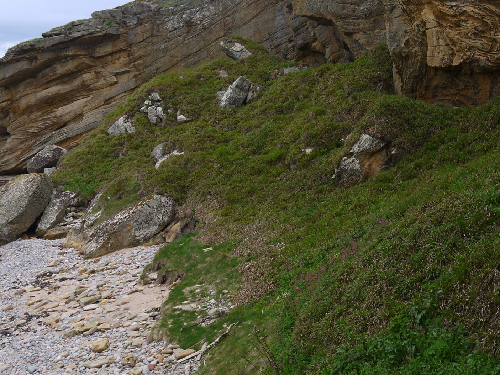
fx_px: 737
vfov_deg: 28.2
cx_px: 359
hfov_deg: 36.8
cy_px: 103
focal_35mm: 51
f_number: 6.3
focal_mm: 14
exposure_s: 1/250
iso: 160
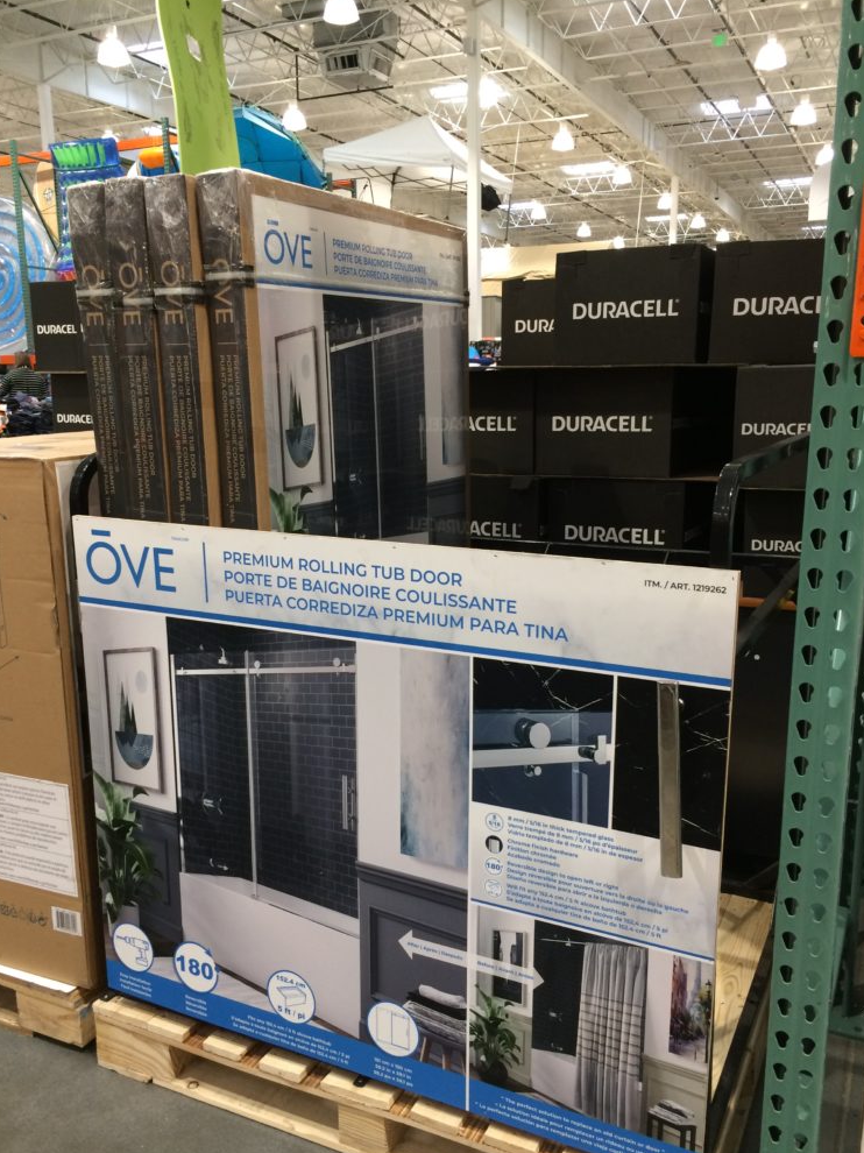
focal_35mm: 30
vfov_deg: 60.0
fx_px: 999
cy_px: 588
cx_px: 423
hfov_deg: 46.8
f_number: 2.2
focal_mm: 4.15
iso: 100
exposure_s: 1/30
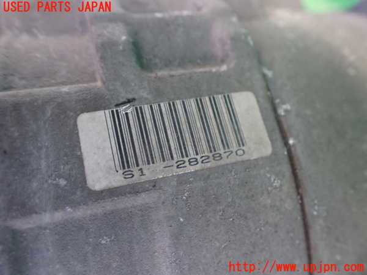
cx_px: 184
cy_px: 138
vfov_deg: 46.8
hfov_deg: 60.0
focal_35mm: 30
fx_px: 318
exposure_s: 1/40
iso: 800
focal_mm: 5.4
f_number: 2.3
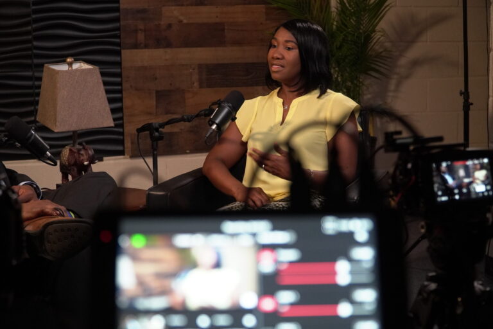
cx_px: 246
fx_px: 863
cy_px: 164
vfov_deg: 21.6
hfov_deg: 31.9
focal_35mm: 63
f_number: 4
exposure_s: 1/50
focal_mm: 42
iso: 2500
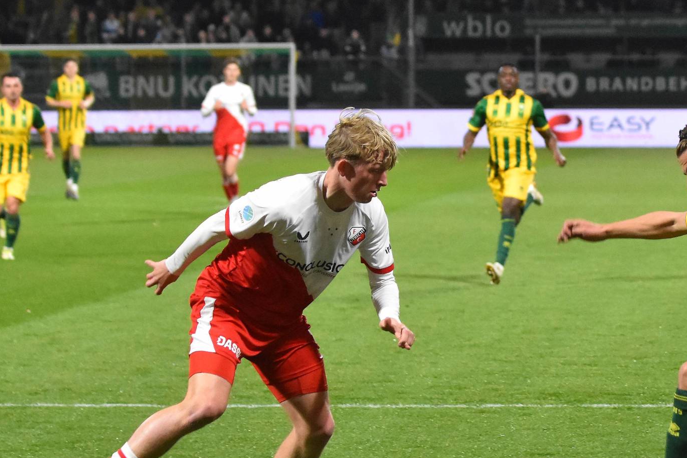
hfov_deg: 13.7
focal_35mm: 149
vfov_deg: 9.2
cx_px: 486
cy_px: 299
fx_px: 2843
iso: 4000
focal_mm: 70
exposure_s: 1/500
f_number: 2.8
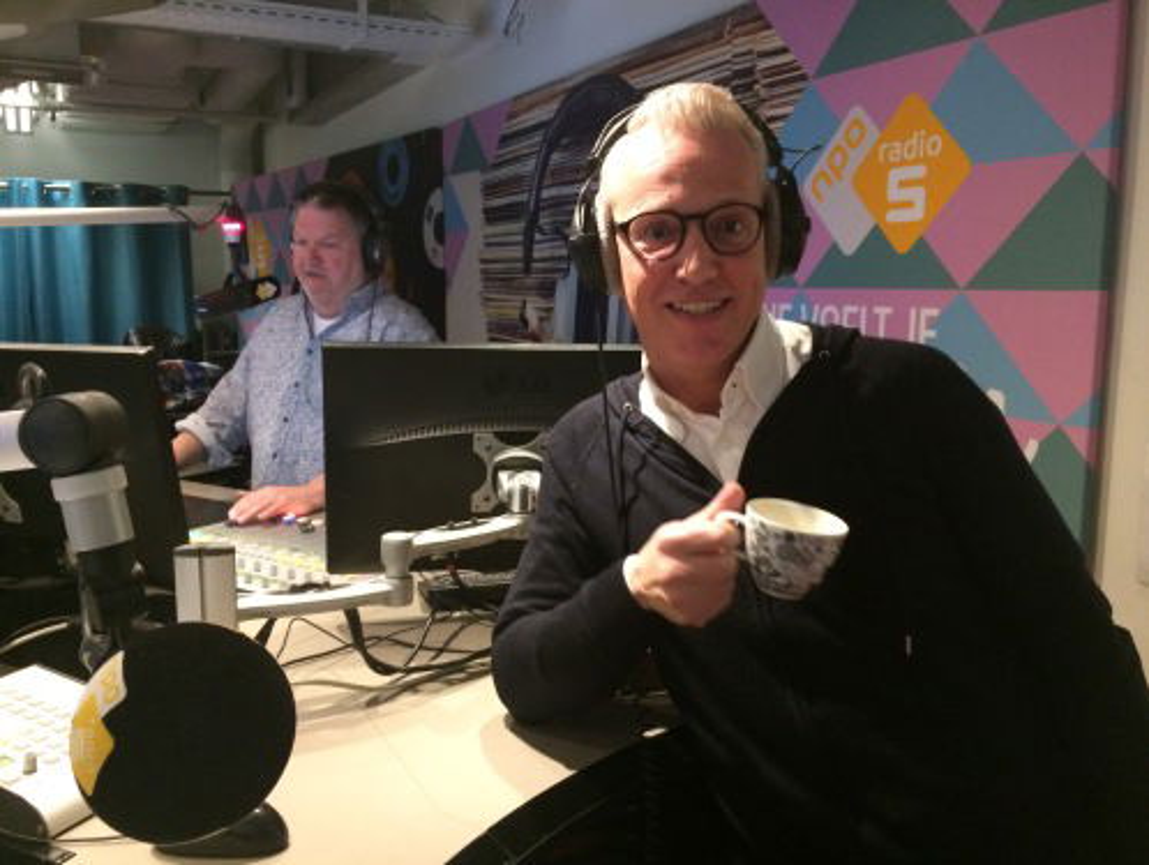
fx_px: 964
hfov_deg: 61.6
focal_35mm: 29
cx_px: 574
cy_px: 432
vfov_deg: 48.3
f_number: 2.2
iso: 400
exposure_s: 1/17
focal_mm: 4.15
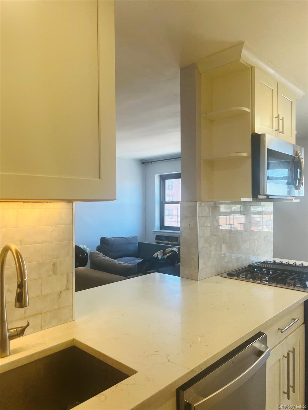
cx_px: 154
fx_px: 308
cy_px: 205
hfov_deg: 53.1
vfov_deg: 67.3
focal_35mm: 26
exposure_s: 1/120
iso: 50
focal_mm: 5.7
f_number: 1.5
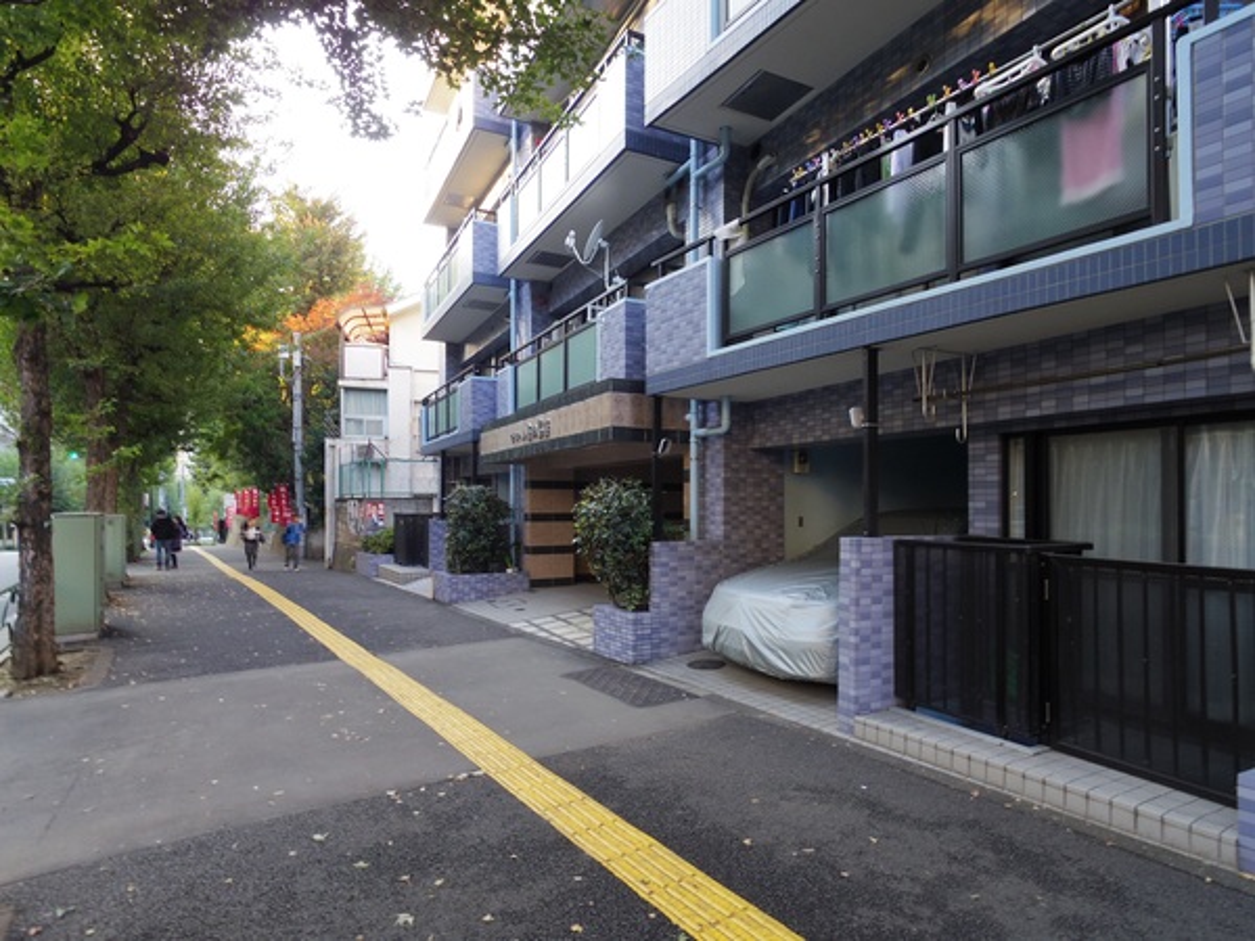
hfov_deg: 87.8
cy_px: 470
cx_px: 628
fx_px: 653
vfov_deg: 71.6
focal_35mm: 18
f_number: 3.7
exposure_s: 1/8
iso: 200
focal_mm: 4
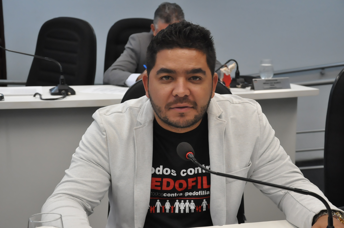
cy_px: 114
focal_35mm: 68
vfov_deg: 20.1
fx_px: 644
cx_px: 172
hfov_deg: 29.9
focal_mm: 45
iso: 2000
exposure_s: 1/160
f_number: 6.3
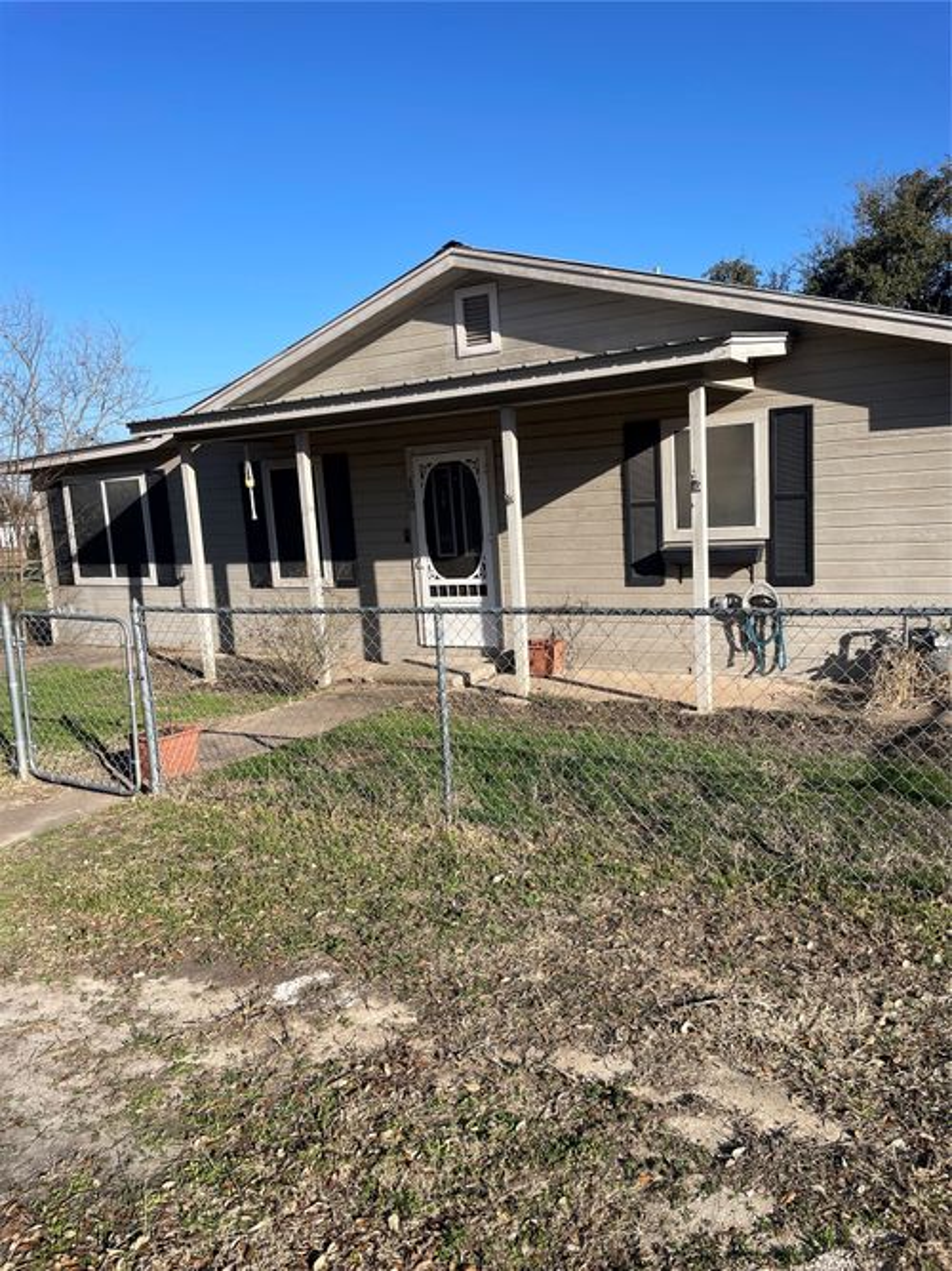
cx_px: 476
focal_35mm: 26
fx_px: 954
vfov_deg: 67.3
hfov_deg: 53.0
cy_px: 636
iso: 32
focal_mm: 4.2
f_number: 1.6
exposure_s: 1/2817
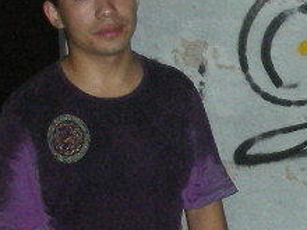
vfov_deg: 9.1
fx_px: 1446
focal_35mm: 163
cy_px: 63
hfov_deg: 11.8
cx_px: 410
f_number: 3
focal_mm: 5.8
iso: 200
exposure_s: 1/60.1
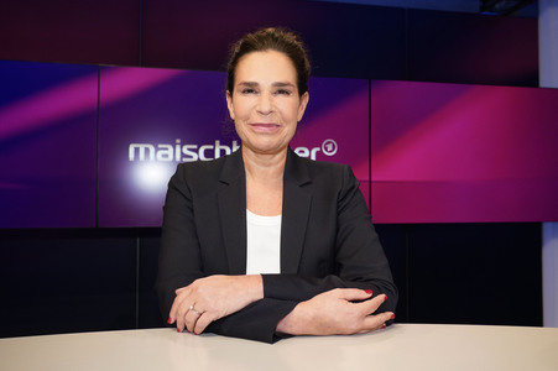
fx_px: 465
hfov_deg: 62.0
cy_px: 186
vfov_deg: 43.5
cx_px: 279
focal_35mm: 30
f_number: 5
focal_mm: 30
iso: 2000
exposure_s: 1/160
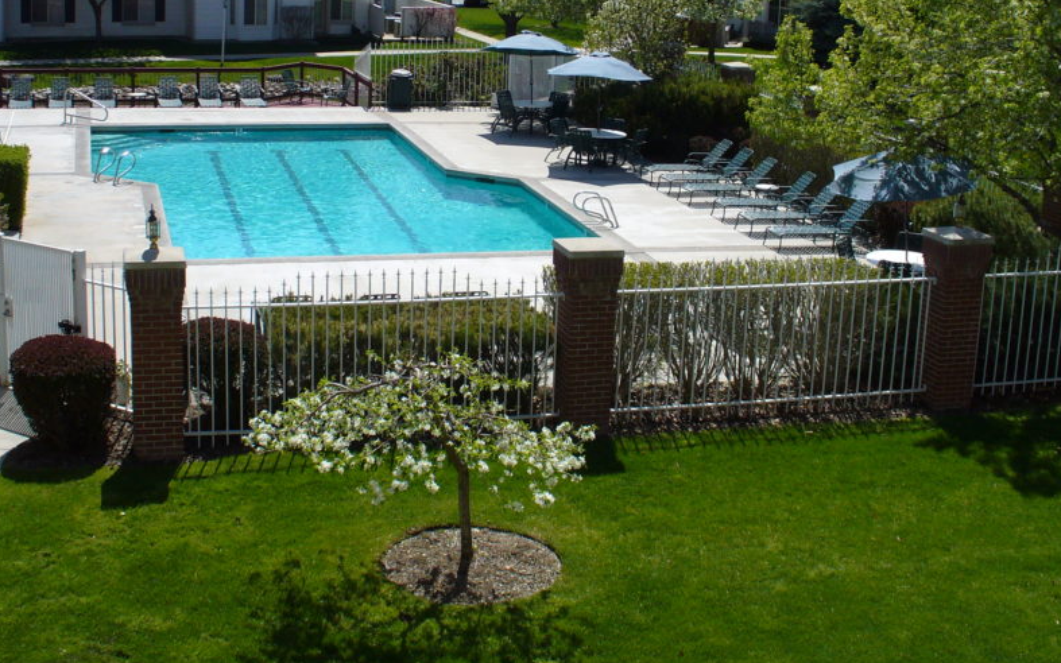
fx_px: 1475
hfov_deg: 39.5
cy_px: 160
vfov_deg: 25.0
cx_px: 489
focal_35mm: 51
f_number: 5.6
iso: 80
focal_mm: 6.1
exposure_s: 1/400
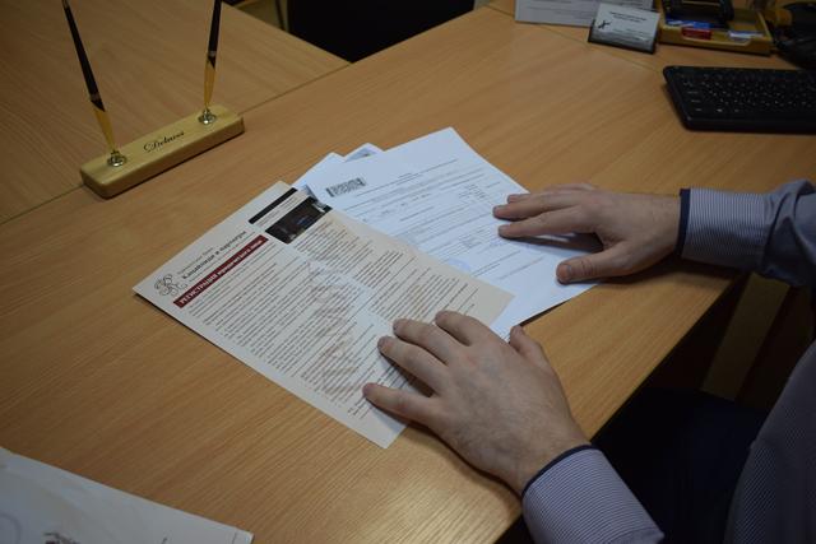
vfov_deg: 40.0
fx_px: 748
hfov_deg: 57.2
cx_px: 408
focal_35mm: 33
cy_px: 272
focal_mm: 22
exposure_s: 1/60
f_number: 4
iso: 450
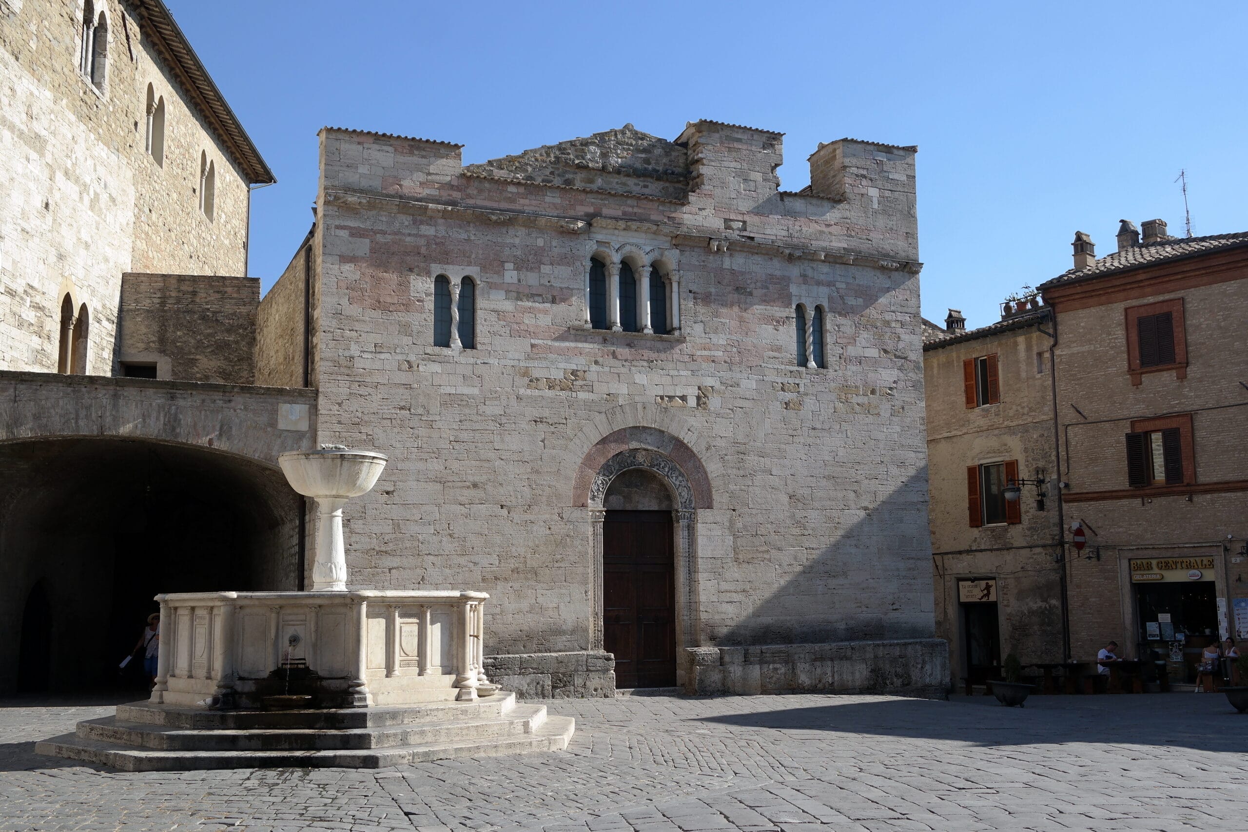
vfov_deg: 36.9
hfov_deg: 53.1
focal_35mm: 36
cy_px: 416
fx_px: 1248
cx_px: 624
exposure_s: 1/250
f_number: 6.3
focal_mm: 24
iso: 100
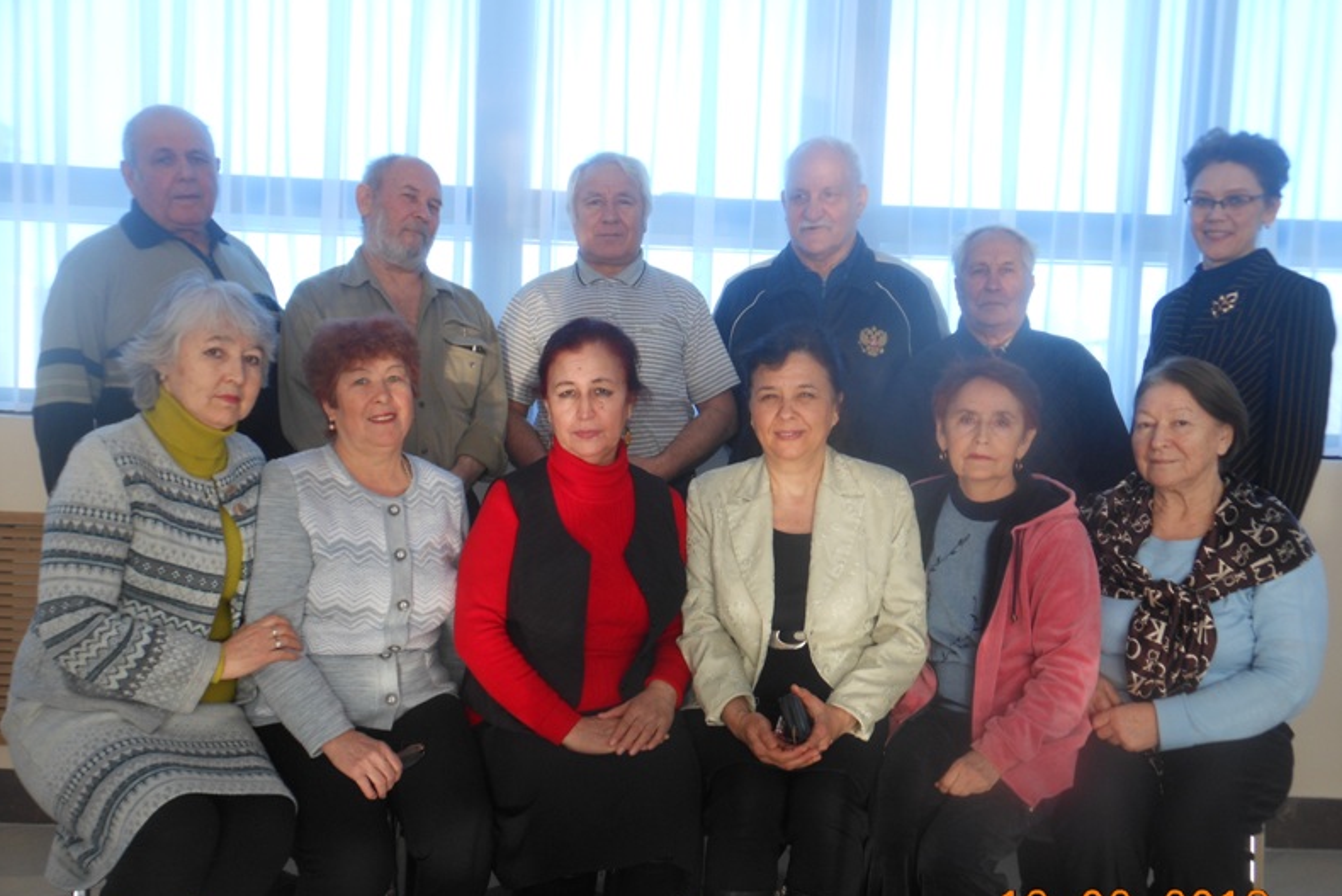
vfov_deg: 33.4
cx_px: 676
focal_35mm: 40
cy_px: 500
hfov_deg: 48.5
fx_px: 1491
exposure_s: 1/50
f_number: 3.6
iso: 80
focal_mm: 6.8
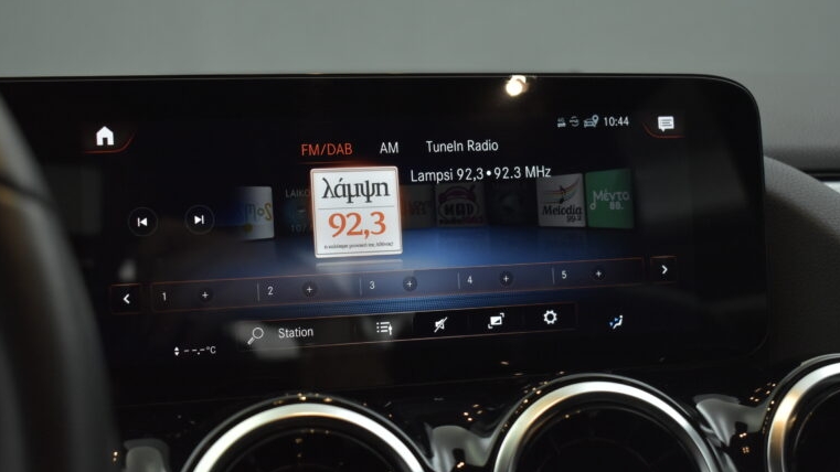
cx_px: 421
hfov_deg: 37.5
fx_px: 1237
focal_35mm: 56
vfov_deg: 21.6
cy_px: 254
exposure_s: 1/160
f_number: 4.5
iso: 1600
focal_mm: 35
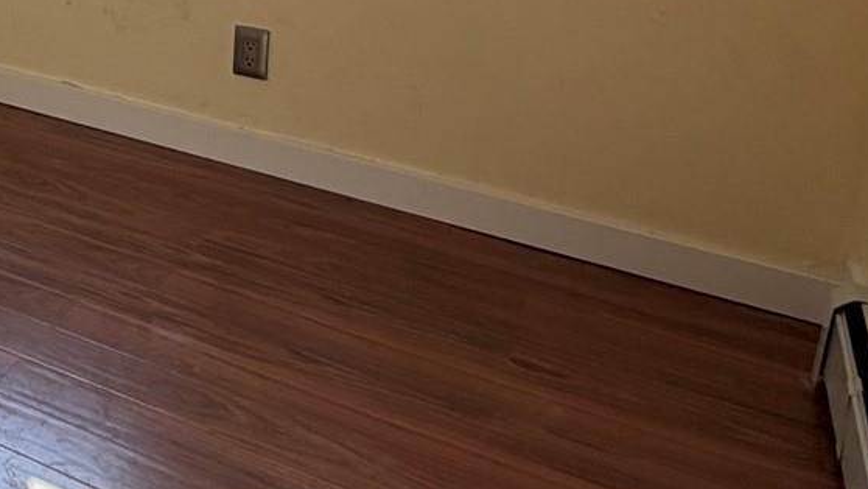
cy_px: -244
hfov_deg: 29.4
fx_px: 1289
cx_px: -280
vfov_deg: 18.9
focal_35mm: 56
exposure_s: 1/121
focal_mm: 2.22
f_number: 2.2
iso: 64
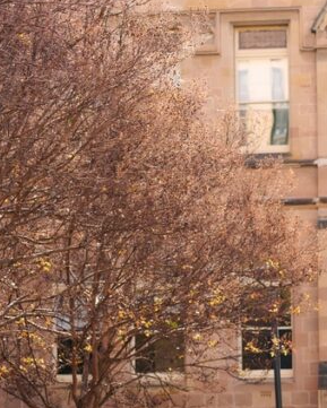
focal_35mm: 133
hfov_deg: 11.1
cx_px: 516
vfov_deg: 14.4
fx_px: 1608
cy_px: 346
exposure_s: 1/250
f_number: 4
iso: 80
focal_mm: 50
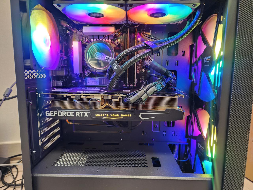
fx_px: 168
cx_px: 126
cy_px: 95
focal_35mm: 23
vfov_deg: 58.9
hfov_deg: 73.9
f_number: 1.8
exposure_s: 1/27
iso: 250
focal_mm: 6.4
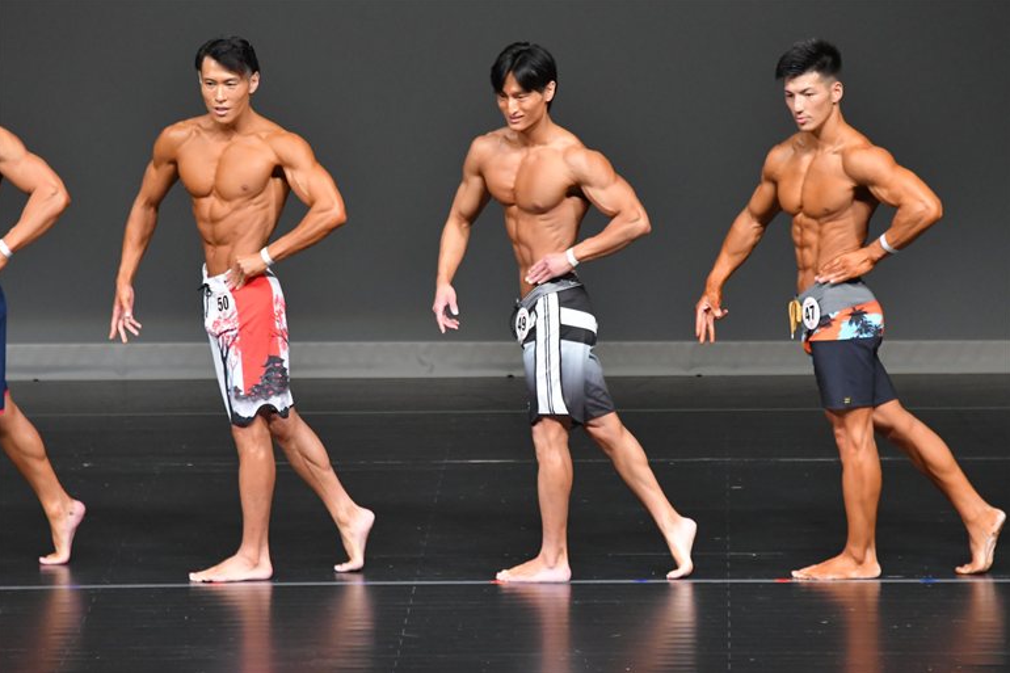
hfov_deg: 6.5
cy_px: 336
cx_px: 504
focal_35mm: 317
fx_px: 8891
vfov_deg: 4.3
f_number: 5.6
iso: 4000
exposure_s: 1/400
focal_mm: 210
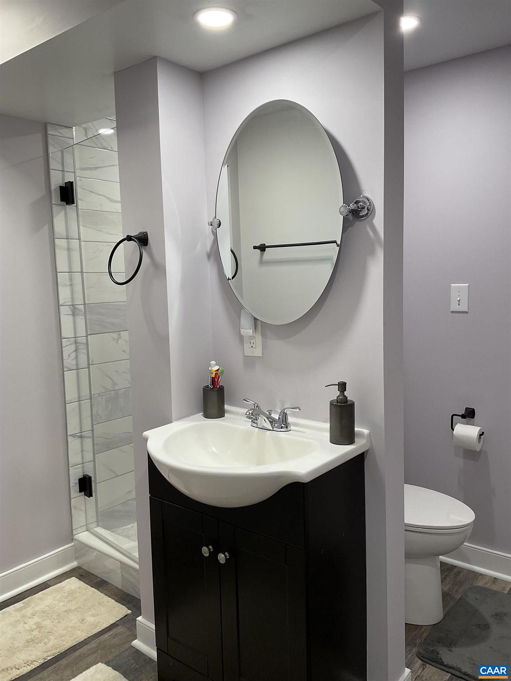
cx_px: 256
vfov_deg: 61.7
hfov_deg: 48.2
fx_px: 571
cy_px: 340
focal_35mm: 29
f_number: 1.8
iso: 40
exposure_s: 1/62
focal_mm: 3
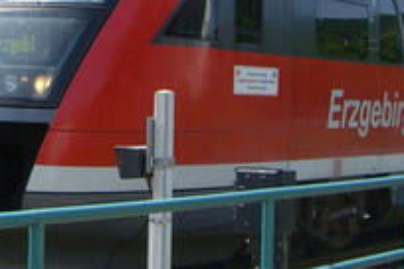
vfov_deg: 11.0
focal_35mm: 124
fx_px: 1391
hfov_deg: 16.4
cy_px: 2
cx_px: 107
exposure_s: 1/320
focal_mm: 6.2
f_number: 4.3
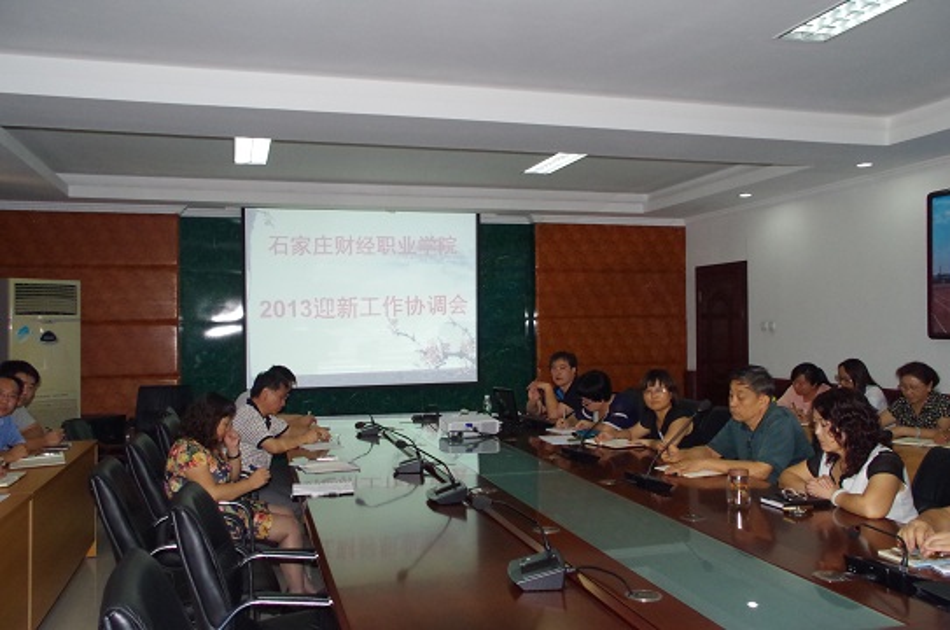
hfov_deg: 60.4
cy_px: 315
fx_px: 817
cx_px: 475
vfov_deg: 42.2
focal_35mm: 31
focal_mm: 21.25
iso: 3200
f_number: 9
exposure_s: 1/180
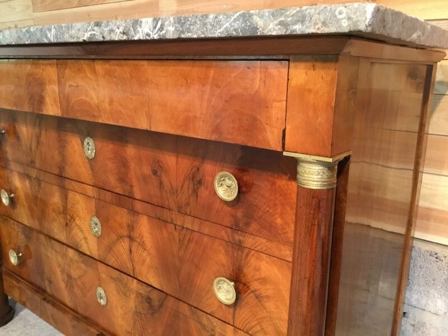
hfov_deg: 58.4
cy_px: 168
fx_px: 401
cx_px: 224
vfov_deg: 45.4
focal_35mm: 31
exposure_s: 1/17
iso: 200
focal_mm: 3.3
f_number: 2.4
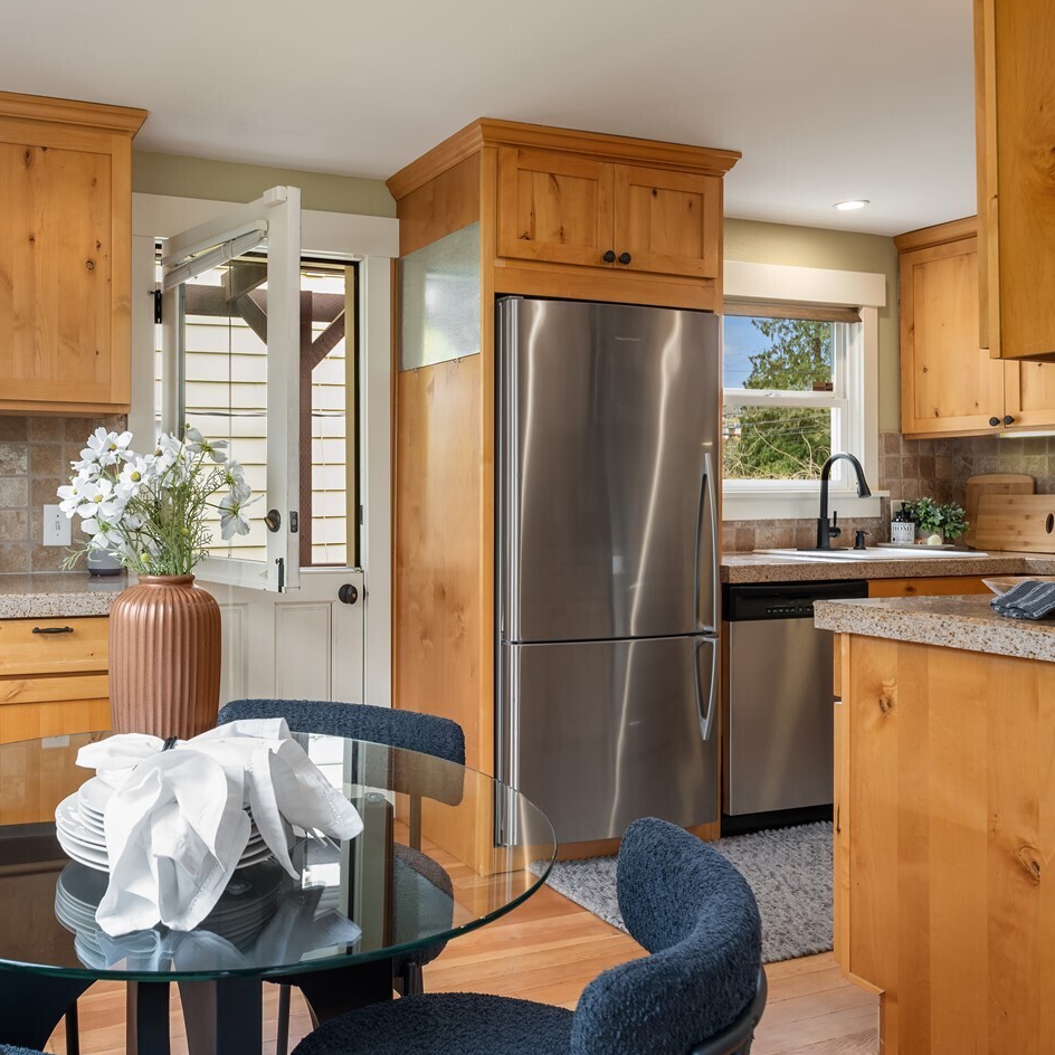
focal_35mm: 29
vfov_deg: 55.5
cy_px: 583
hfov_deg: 53.4
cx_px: 280
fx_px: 1000
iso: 100
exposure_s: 1/3
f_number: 7.1
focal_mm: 19
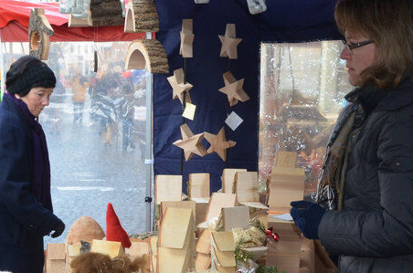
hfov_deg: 27.3
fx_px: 835
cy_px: 232
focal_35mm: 73
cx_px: 96
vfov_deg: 18.3
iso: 800
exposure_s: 1/200
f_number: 8
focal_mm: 22
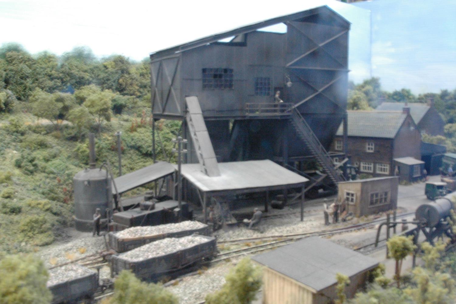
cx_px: 228
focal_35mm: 27
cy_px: 152
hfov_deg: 67.4
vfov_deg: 47.9
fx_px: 342
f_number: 22
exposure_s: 1/1.3
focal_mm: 18
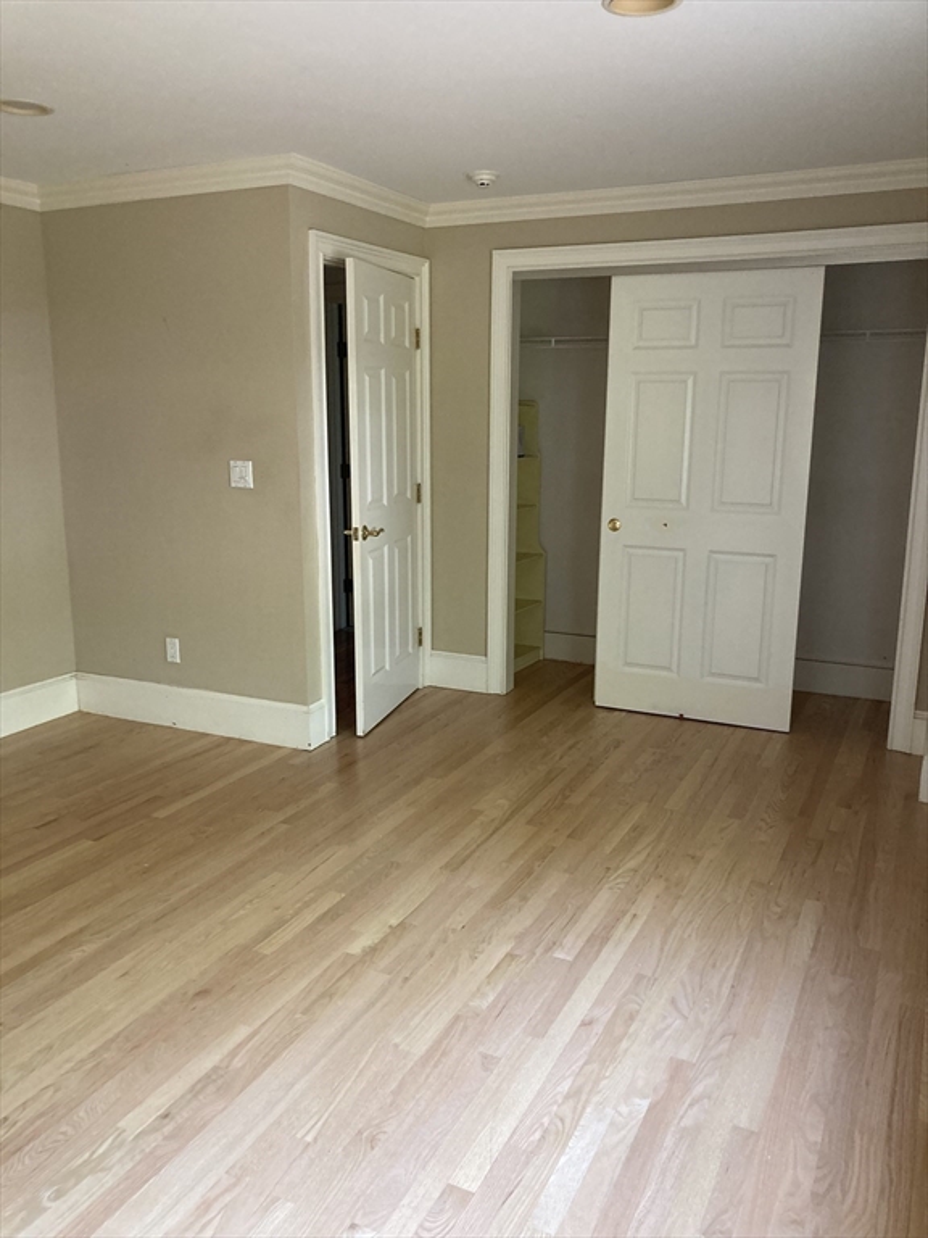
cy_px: 619
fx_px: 1001
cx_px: 464
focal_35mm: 28
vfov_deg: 63.4
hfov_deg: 49.7
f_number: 1.8
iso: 160
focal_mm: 3.99
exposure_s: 1/60
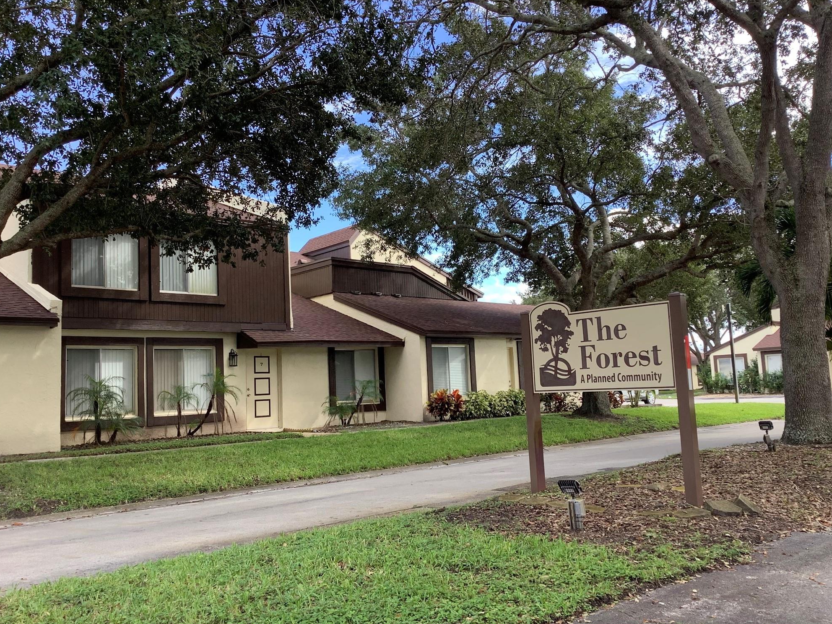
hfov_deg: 56.8
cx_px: 417
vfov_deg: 44.2
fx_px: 769
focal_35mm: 32
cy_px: 307
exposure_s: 1/151
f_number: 2.4
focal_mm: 3.3
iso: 25
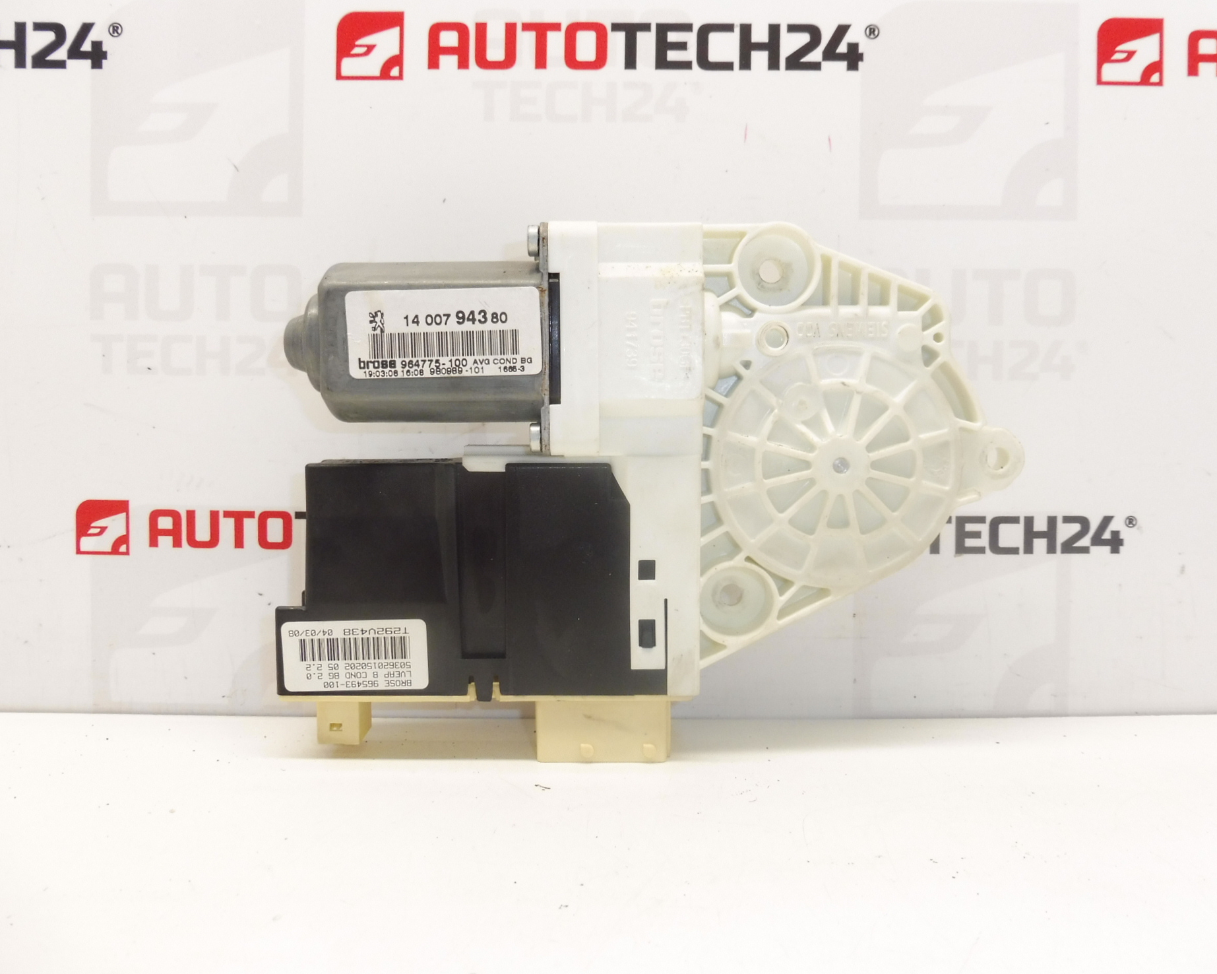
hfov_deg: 66.0
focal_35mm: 26
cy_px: 472
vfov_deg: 54.9
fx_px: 936
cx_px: 599
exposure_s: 1/60
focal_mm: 4.3
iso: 200
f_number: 3.5
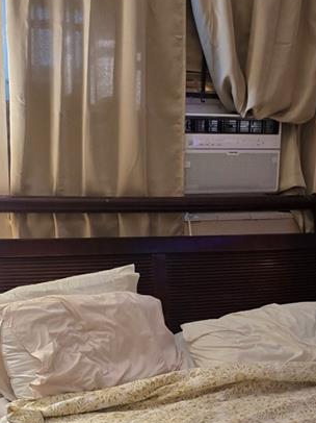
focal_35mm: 68
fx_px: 829
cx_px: 167
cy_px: 410
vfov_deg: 27.2
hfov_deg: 21.6
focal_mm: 6.25
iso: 400
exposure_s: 1/120
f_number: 1.7
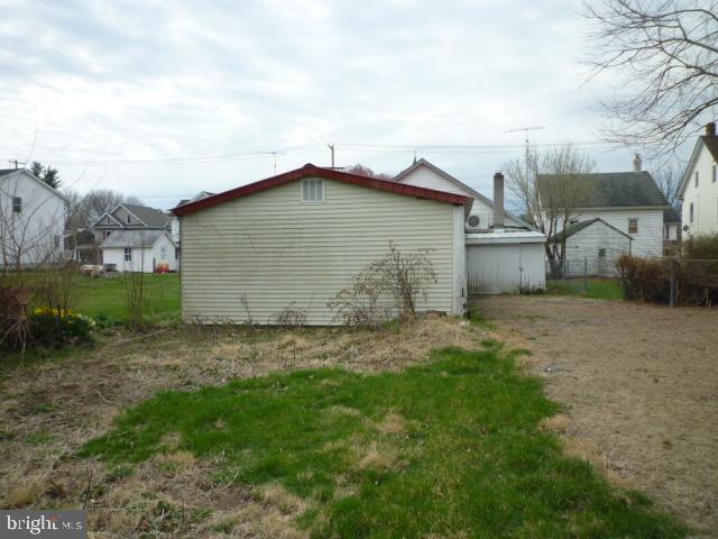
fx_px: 519
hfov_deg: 69.4
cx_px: 359
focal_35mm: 25
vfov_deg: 54.9
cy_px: 270
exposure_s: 1/640
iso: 80
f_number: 3.5
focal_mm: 4.4
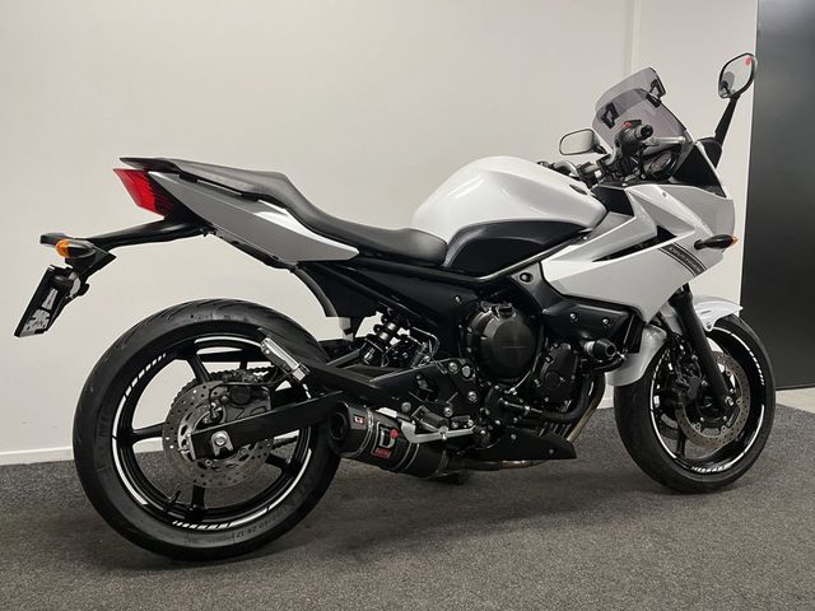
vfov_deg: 53.1
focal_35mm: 26
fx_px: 612
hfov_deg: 67.3
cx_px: 408
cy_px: 306
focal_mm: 5.1
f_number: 1.6
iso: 80
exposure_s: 1/50
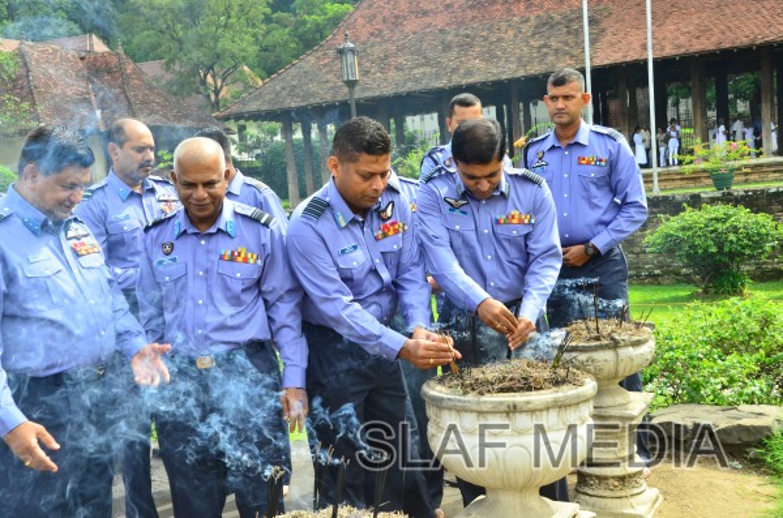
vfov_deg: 27.9
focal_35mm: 48
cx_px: 392
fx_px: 1042
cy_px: 259
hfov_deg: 41.2
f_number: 11
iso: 320
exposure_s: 1/100
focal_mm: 32
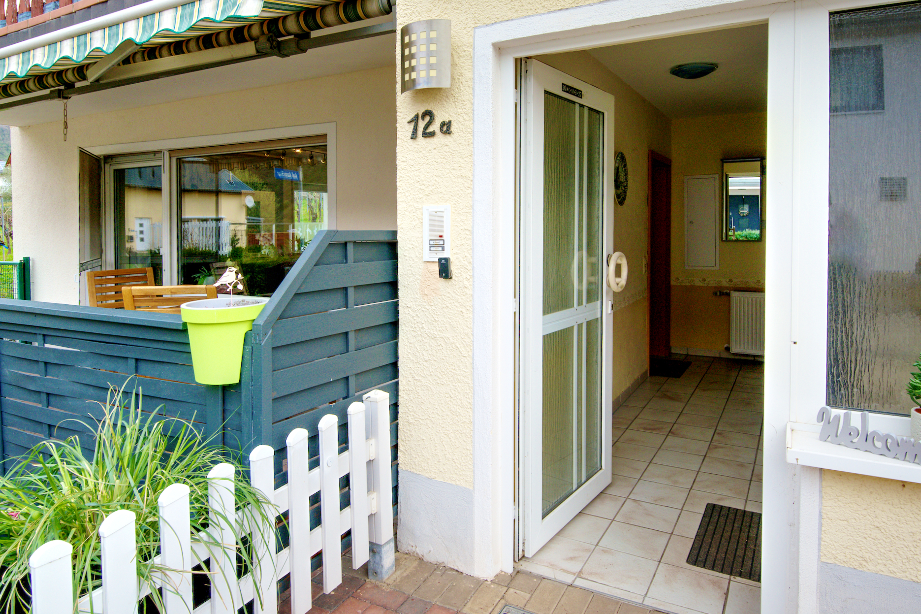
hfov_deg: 76.1
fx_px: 588
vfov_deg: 55.1
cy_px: 290
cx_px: 449
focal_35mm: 23
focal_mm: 21
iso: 320
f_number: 10
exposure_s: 1/400
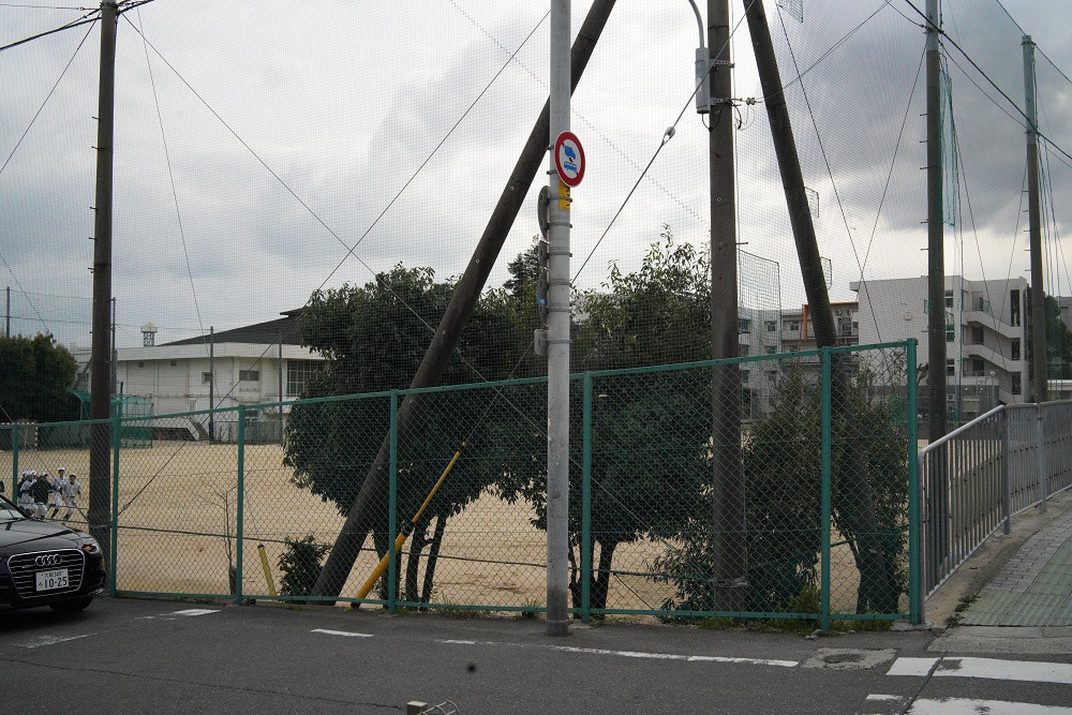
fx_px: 1042
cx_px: 536
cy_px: 358
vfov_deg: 37.9
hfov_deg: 54.4
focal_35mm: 35
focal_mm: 35
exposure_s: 1/5000
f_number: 13
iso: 10000
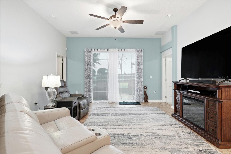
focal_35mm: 16
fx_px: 106
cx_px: 116
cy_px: 77
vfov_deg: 72.0
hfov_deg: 95.0
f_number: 8
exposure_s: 1/100
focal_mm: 11
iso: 400
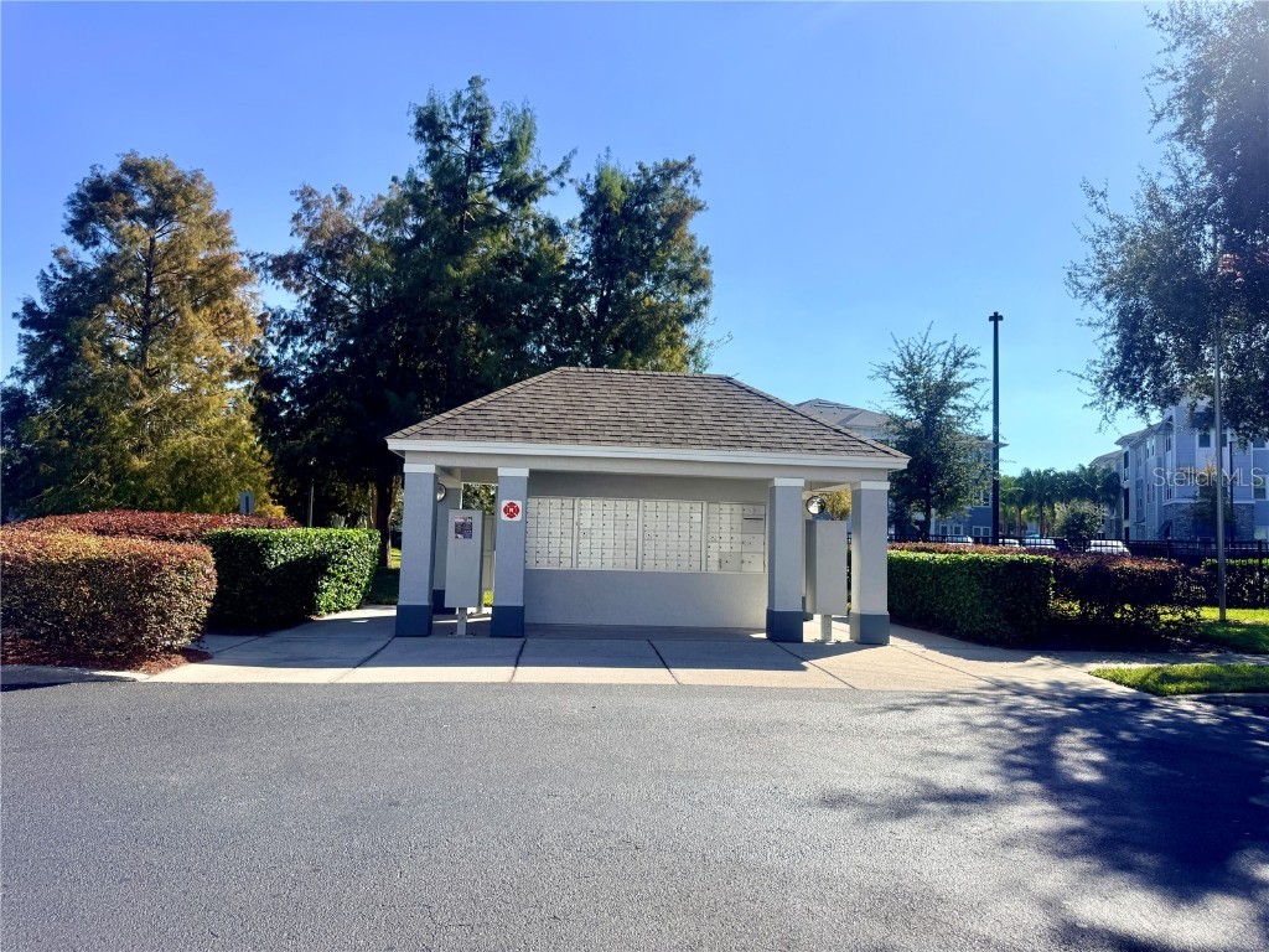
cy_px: 476
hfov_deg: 71.6
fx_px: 880
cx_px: 634
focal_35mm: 24
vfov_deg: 56.8
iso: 80
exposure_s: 1/5714
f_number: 1.78
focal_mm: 6.76
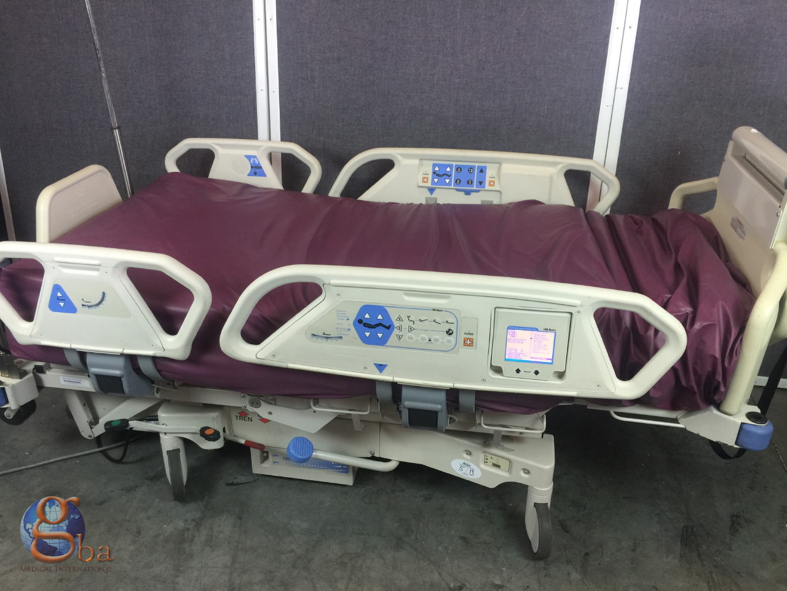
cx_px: 394
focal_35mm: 29
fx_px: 659
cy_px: 296
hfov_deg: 61.7
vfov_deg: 48.2
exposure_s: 1/15
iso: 40
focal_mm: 4.15
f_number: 2.2
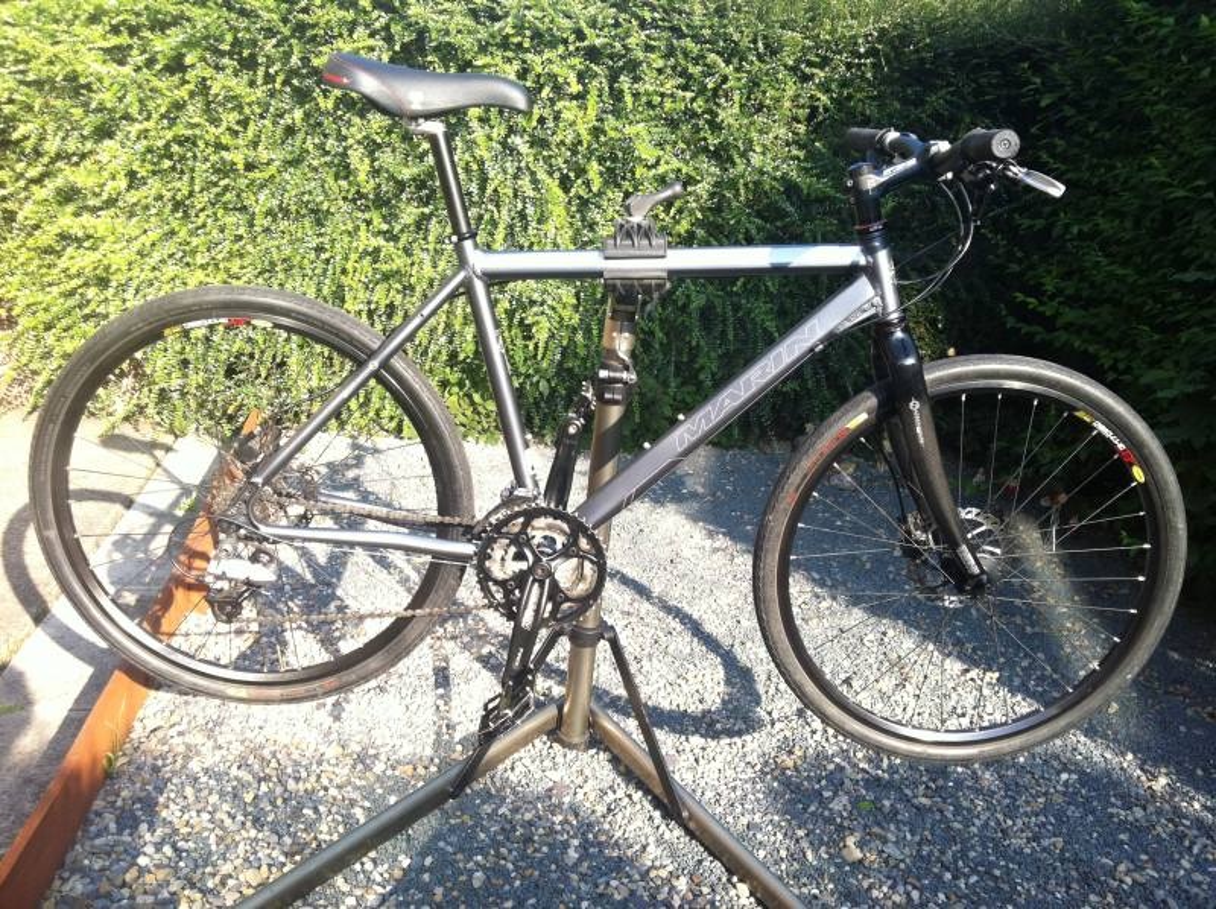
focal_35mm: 35
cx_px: 608
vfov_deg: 40.6
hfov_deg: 52.7
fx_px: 1228
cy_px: 454
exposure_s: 1/230
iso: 80
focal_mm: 3.85
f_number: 2.8
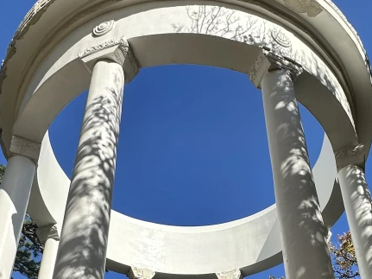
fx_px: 419
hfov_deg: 47.8
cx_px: 211
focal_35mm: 39
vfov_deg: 33.1
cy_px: 291
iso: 50
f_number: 2.2
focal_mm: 2.22
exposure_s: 1/2564
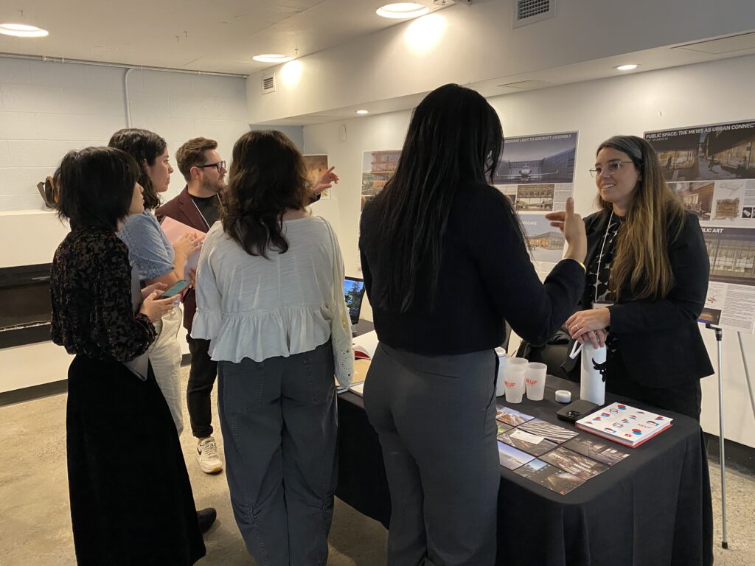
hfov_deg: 67.3
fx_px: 567
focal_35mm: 26
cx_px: 378
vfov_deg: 53.1
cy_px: 283
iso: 500
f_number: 1.8
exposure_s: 1/60
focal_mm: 4.25
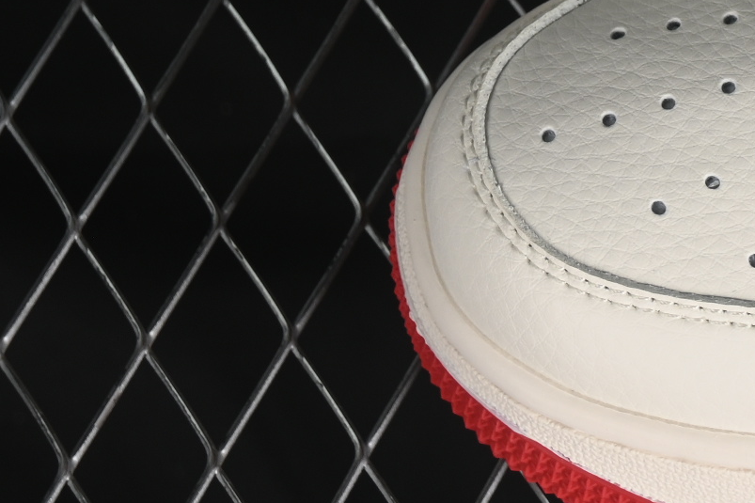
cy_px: -253
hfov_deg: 7.7
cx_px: 1301
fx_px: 5451
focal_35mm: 260
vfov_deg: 5.2
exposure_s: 1/60
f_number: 8
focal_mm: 50
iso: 160
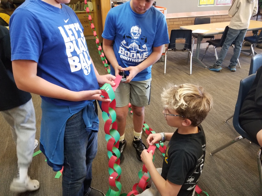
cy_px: 98
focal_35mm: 26
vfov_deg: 53.1
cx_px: 131
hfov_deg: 67.3
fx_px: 197
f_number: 1.7
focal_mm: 4.25
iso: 400
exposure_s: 1/60
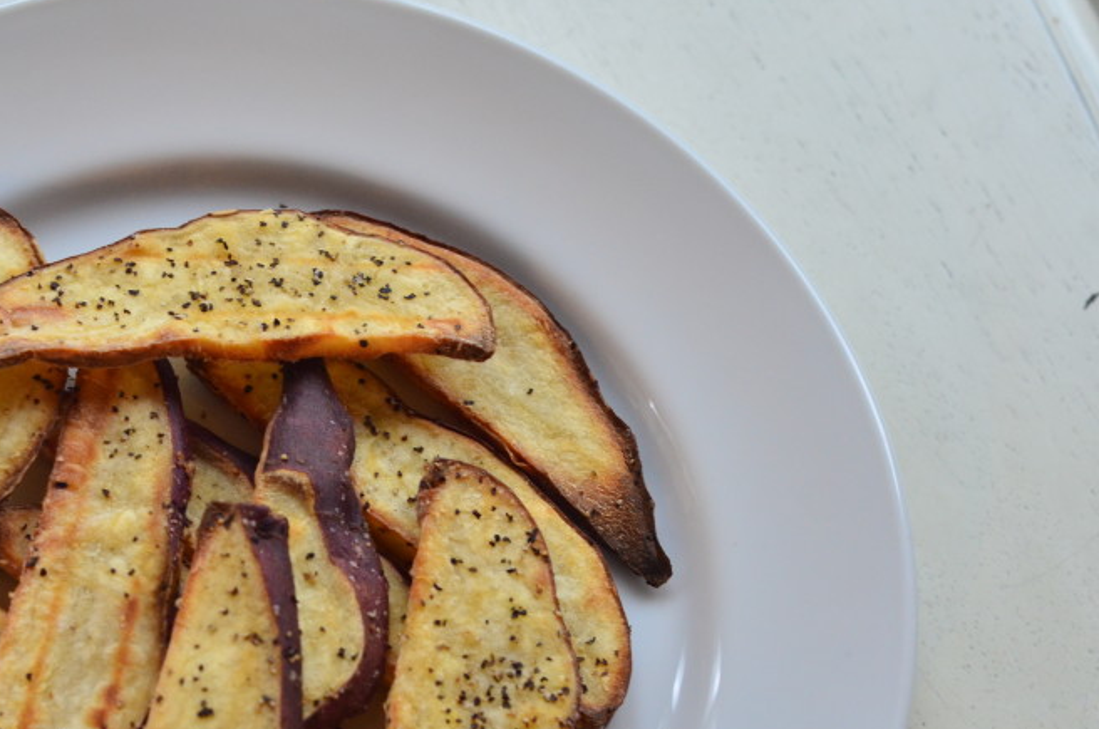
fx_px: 3566
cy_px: 504
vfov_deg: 11.7
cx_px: 268
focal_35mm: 117
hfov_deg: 17.4
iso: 800
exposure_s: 1/100
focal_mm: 50
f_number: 4
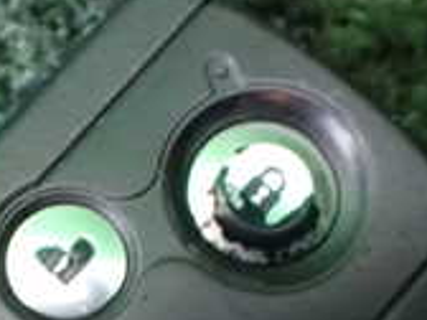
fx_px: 1320
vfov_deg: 13.2
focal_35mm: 107
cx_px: 36
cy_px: 457
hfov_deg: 18.1
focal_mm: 5.4
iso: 1600
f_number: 2.3
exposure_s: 1/25
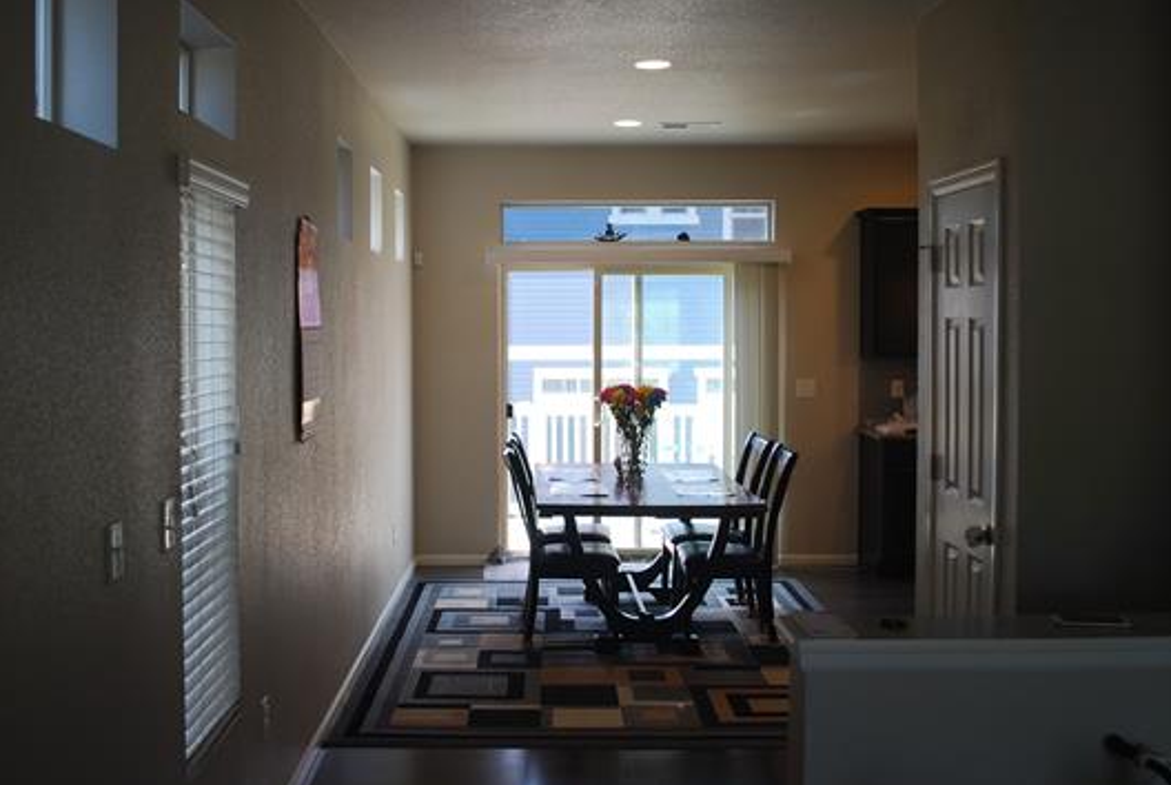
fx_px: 1303
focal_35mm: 40
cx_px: 512
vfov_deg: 33.5
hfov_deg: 48.3
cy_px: 367
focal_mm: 22
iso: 200
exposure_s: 1/50
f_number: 4
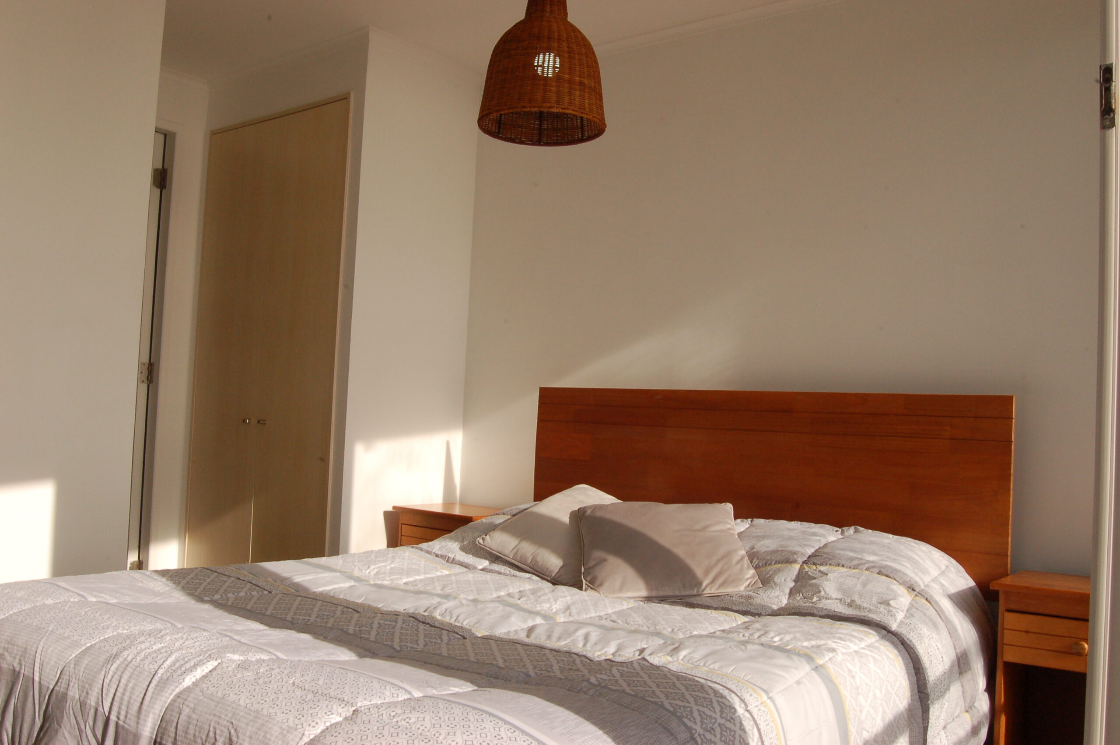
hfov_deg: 57.3
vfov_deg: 39.9
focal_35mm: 33
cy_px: 372
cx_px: 560
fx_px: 1026
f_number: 22
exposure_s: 1/250
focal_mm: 22
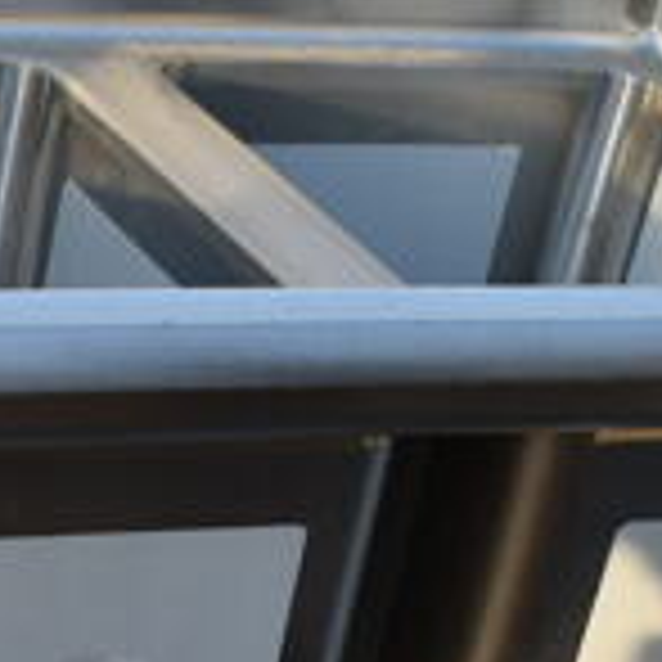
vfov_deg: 12.7
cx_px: -158
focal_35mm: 133
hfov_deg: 12.8
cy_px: 878
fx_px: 2873
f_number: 5.6
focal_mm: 25
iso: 100
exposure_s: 1/125
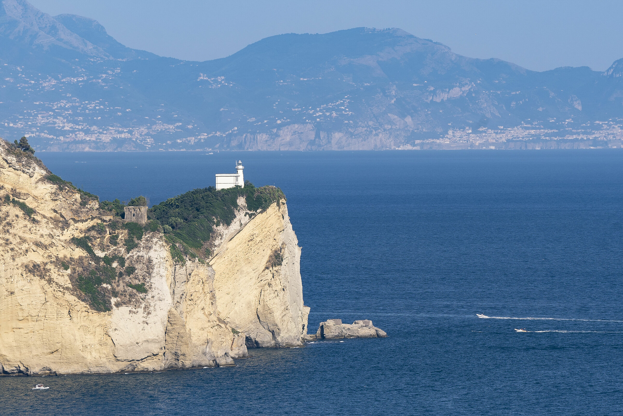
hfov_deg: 6.9
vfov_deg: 4.6
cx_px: 312
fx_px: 5191
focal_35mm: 300
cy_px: 208
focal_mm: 200
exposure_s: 1/250
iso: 100
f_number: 9
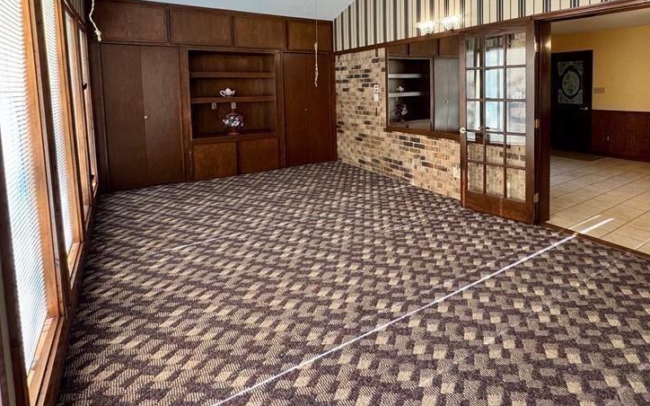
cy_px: 110
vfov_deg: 55.0
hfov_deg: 80.8
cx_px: 405
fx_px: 372
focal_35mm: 21
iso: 160
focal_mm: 2.22
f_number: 2.2
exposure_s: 1/120
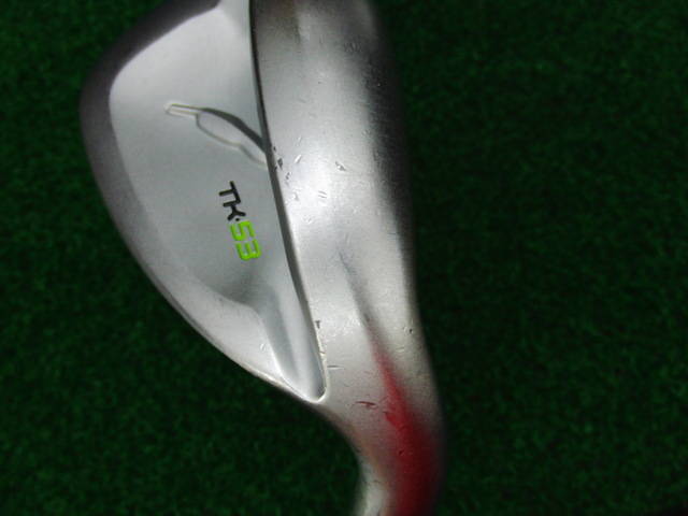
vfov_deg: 38.7
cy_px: 258
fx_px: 735
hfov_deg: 50.1
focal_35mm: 37
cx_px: 344
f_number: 3.6
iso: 250
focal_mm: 6.42
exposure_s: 1/80
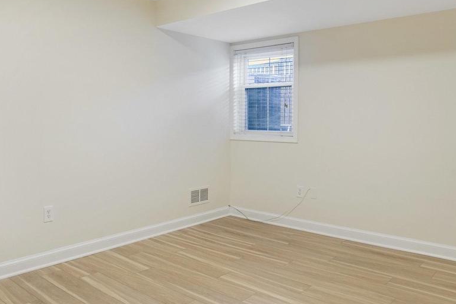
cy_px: 115
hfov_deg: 61.7
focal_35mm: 30
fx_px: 380
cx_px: 197
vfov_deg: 43.3
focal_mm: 16
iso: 1250
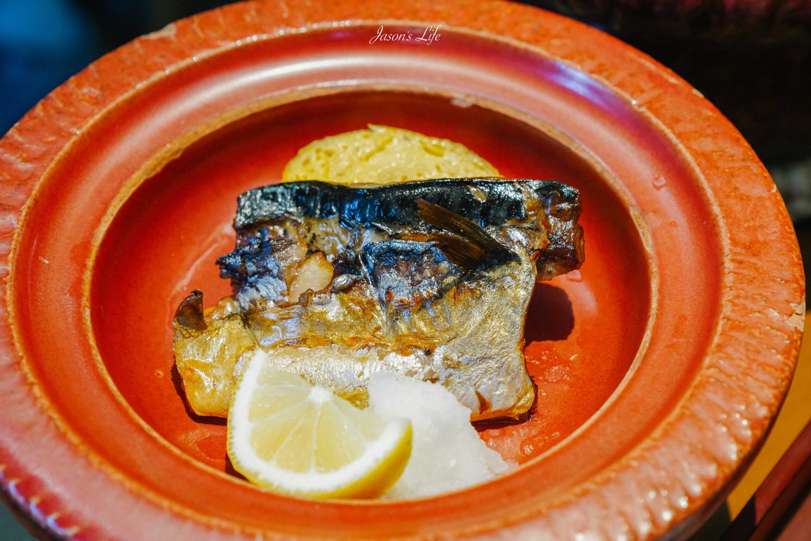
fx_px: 1577
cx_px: 406
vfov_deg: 19.5
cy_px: 270
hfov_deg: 28.8
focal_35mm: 70
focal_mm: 70
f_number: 6.3
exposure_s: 1/80
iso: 2000
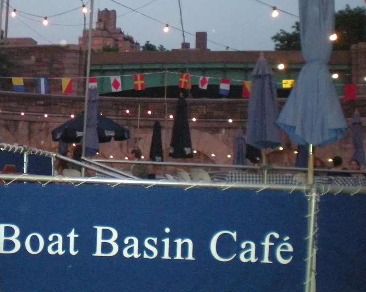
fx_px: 660
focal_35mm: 61
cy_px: 96
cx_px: 84
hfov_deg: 30.4
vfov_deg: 24.8
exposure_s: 1/60
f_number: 3.1
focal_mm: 6.3
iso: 800
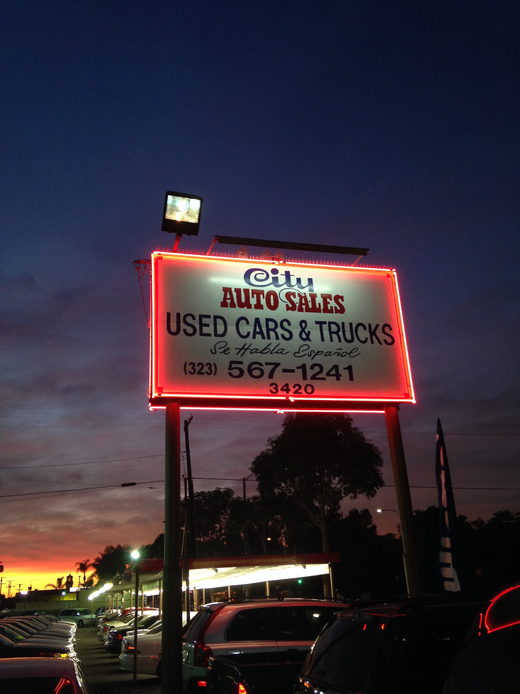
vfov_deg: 55.4
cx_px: 260
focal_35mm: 33
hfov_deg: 42.9
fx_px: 661
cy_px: 347
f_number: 2.4
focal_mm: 4.12
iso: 160
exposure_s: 1/20
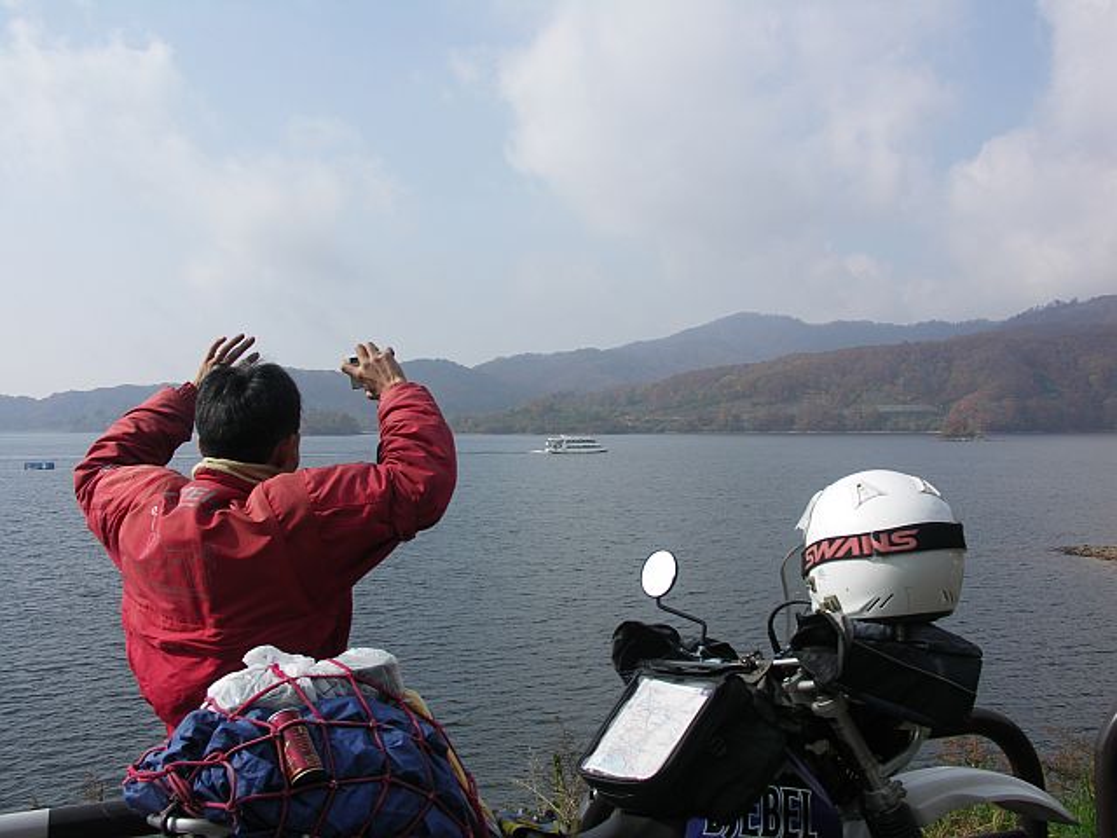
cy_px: 419
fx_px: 1097
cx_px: 558
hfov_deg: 54.0
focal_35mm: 34
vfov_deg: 41.8
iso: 50
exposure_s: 1/320
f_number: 5.6
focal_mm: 8.8
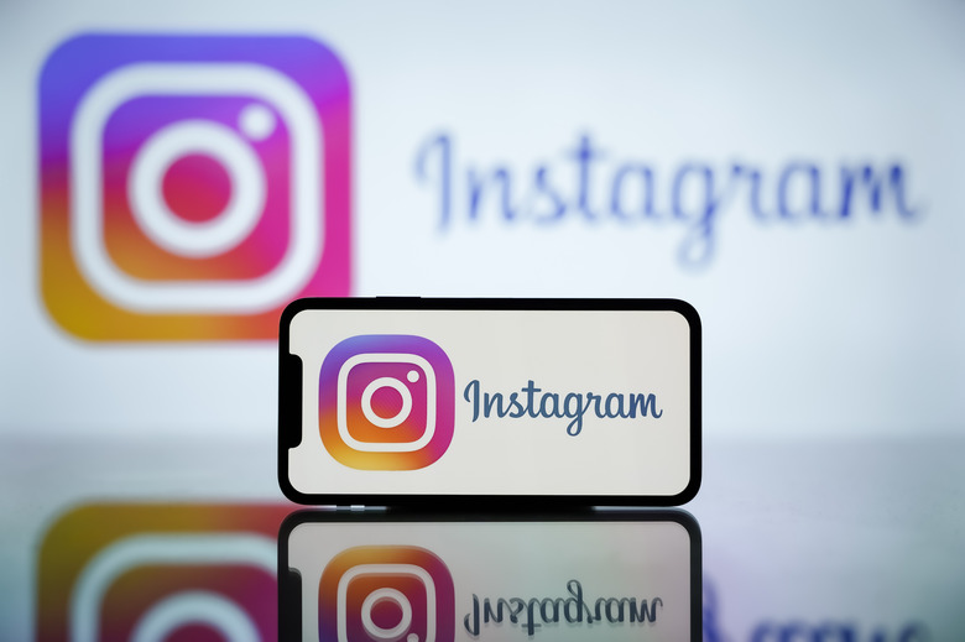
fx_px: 1326
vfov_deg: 27.2
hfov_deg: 40.0
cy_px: 321
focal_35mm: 50
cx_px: 482
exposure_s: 1/320
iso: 500
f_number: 2.8
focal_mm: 49.5
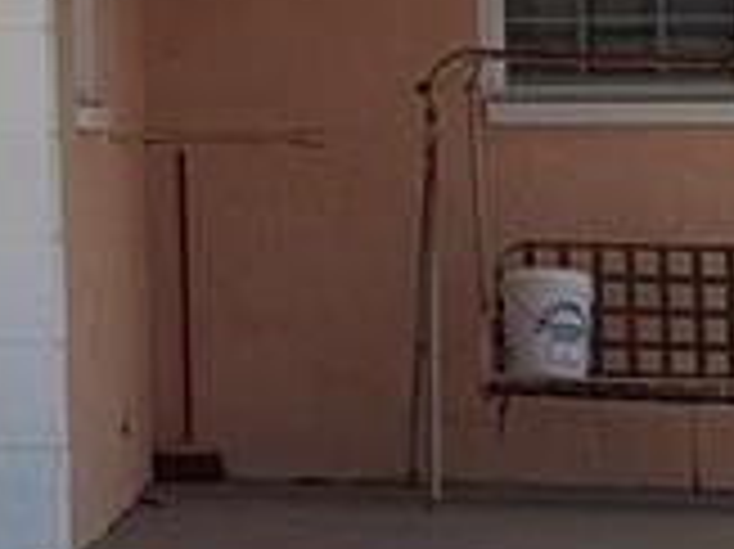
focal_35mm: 302
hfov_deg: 6.2
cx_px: -1225
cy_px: -324
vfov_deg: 4.9
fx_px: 6399
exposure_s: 1/6536
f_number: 1.78
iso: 64
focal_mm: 6.76
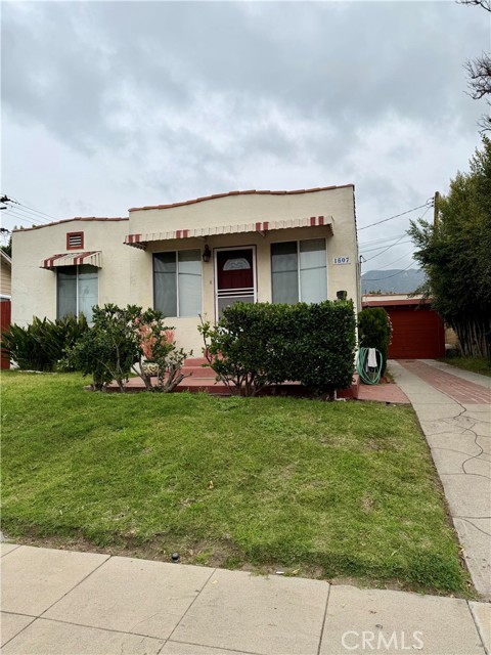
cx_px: 246
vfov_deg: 71.6
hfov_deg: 56.8
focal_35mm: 24
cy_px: 328
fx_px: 454
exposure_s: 1/3145
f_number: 1.78
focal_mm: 6.76
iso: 80
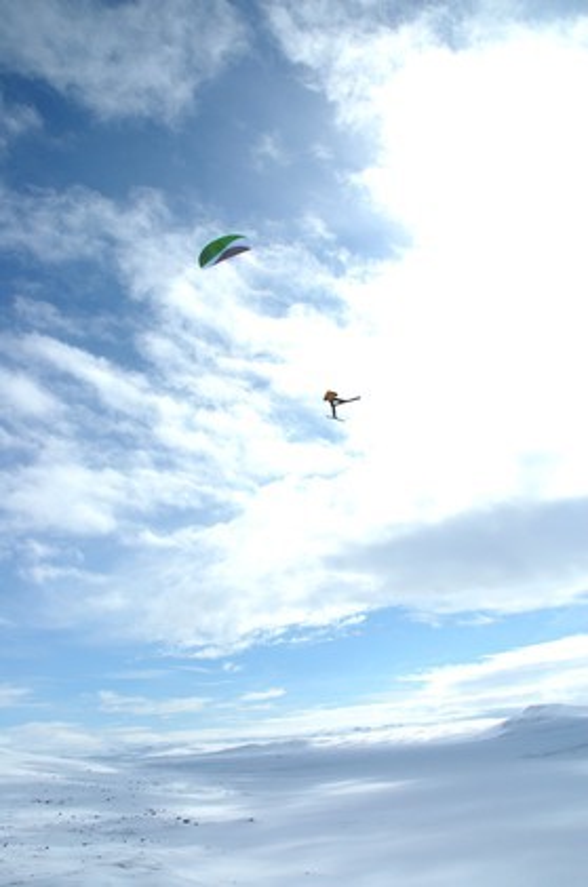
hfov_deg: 47.8
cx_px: 294
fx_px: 664
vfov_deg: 67.5
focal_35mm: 27
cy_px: 444
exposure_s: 1/1000
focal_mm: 18
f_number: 8
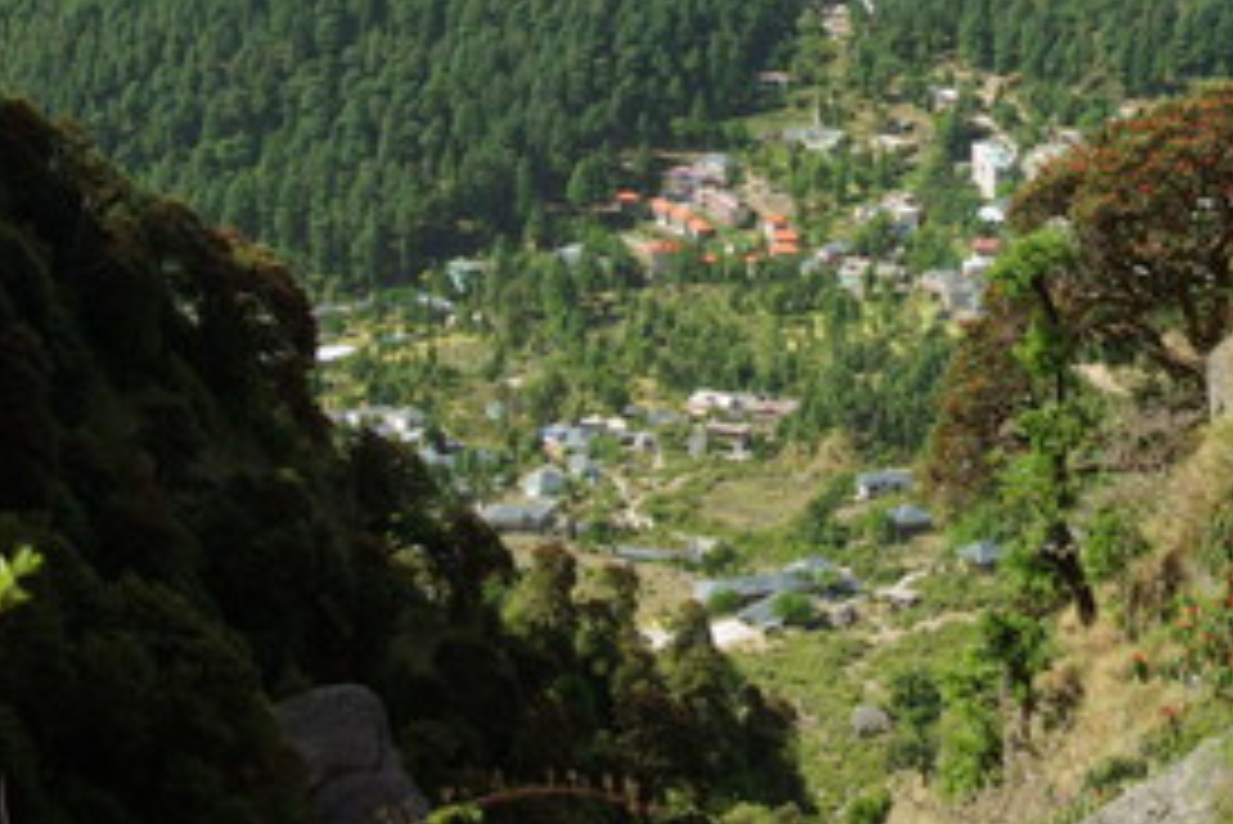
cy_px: 56
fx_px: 2878
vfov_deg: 16.0
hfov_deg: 24.1
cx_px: 814
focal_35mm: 84
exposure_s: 1/90
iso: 100
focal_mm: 24
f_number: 5.6
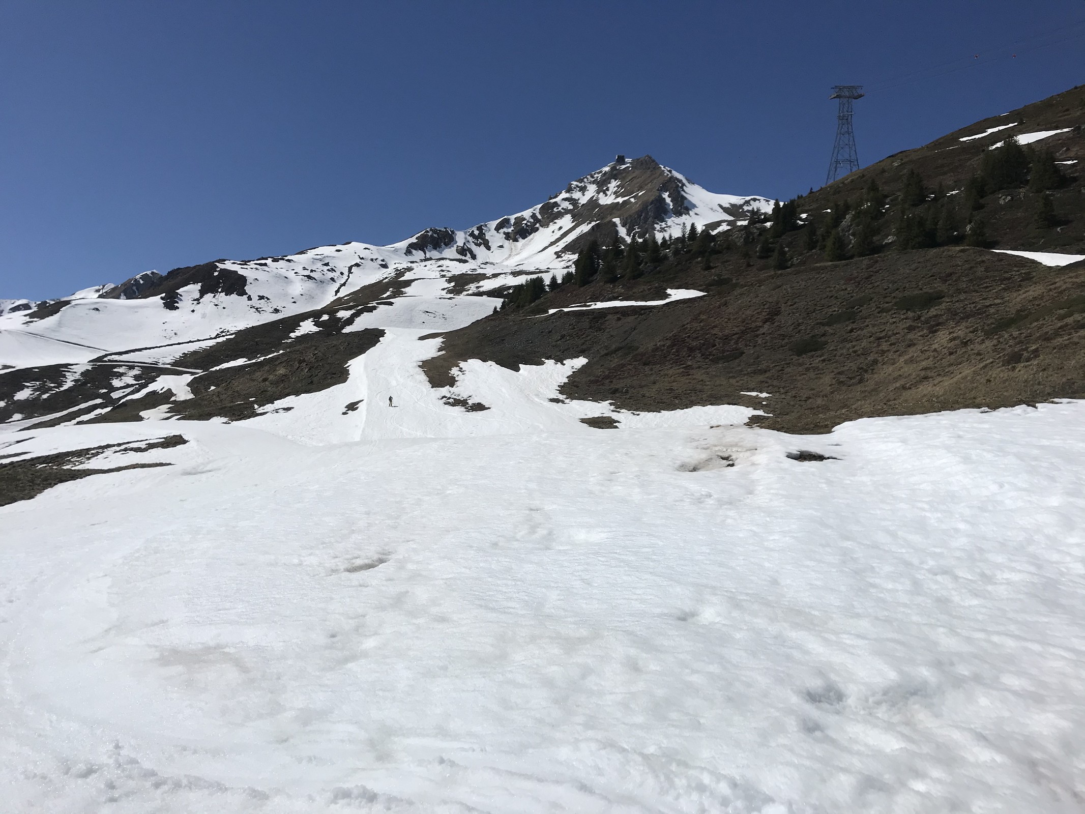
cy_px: 407
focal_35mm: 28
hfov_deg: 63.4
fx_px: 878
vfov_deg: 49.7
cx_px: 542
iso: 25
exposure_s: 1/10638
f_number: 1.8
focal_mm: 3.99
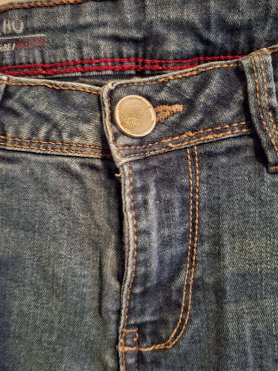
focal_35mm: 23
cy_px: 186
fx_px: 246
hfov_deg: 58.9
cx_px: 139
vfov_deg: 73.9
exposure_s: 1/14
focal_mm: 5.54
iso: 1250
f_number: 1.8
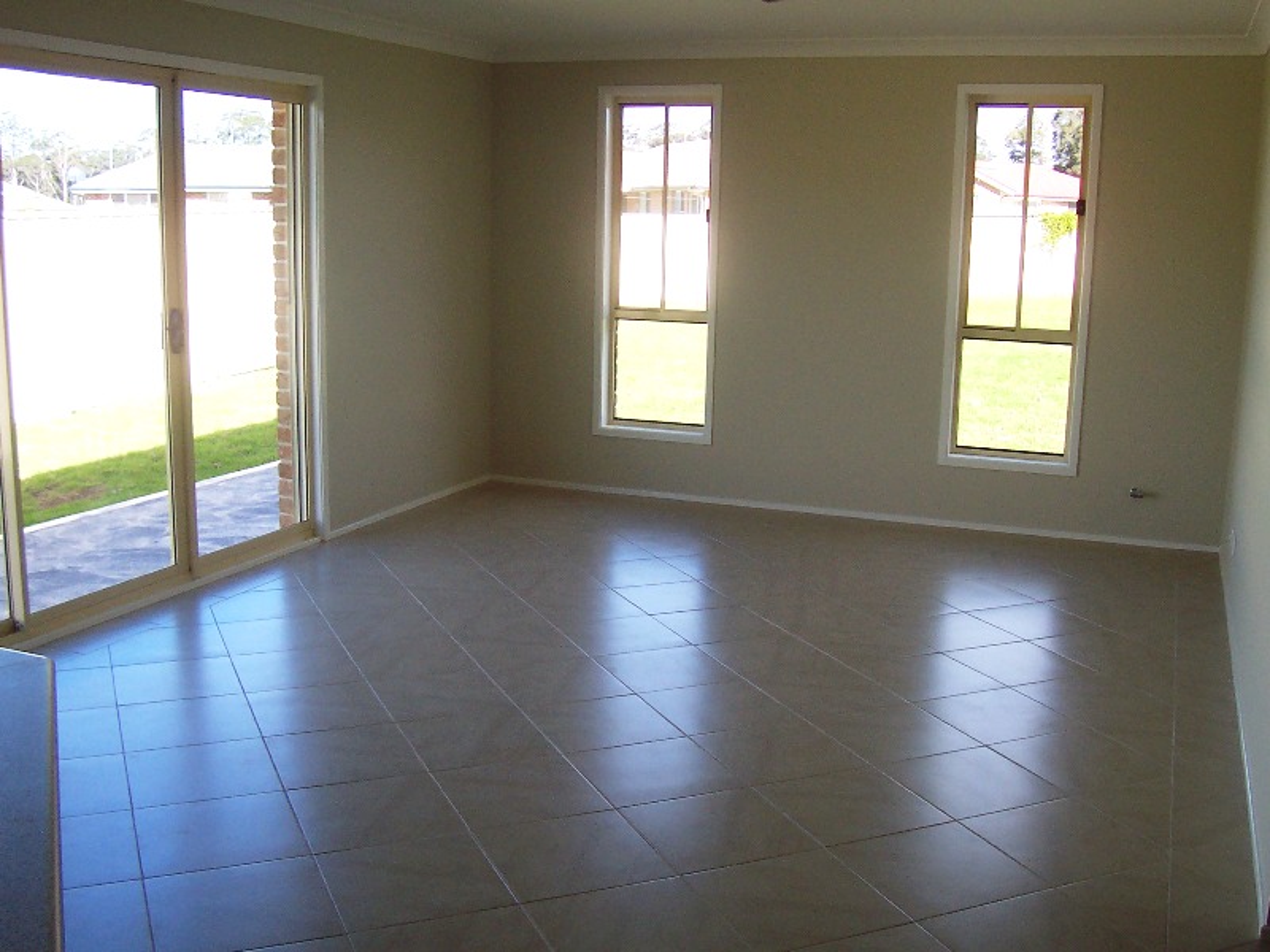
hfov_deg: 50.1
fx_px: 1357
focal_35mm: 37
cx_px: 635
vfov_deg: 38.7
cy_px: 476
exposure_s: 1/350
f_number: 2.8
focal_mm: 5.6
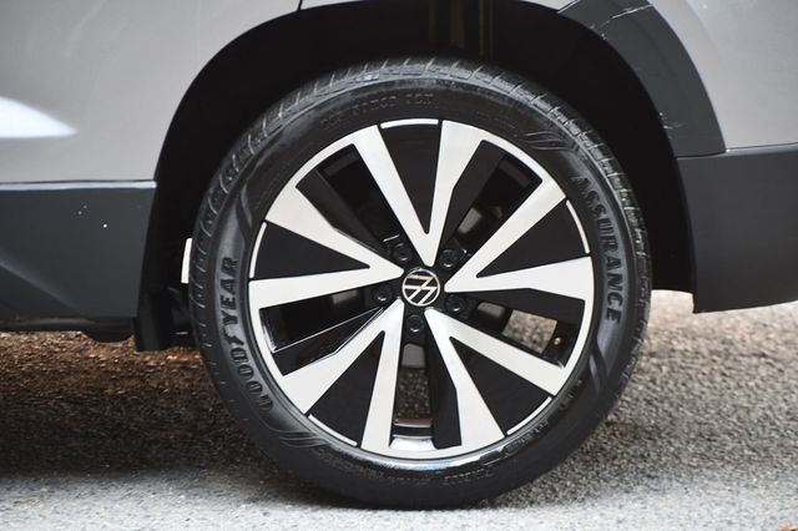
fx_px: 4054
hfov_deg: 11.2
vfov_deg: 7.5
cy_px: 266
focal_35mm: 183
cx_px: 399
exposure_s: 1/250
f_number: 4.8
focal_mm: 122
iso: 640
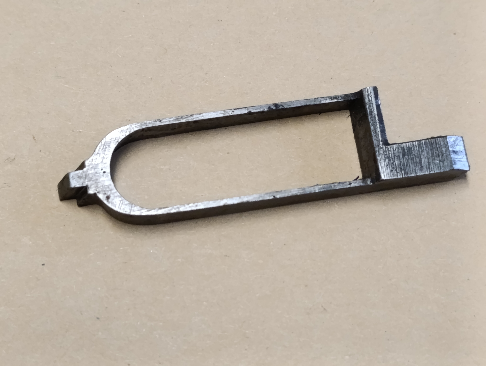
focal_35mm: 92
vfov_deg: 16.1
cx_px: 243
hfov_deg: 21.3
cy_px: 183
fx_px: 1293
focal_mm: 6.14
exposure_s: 1/100
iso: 640
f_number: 1.6
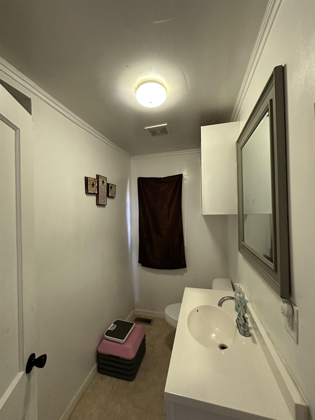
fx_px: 170
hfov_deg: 85.7
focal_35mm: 14
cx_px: 158
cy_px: 210
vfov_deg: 102.1
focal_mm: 2.22
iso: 640
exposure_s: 1/60
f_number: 2.2
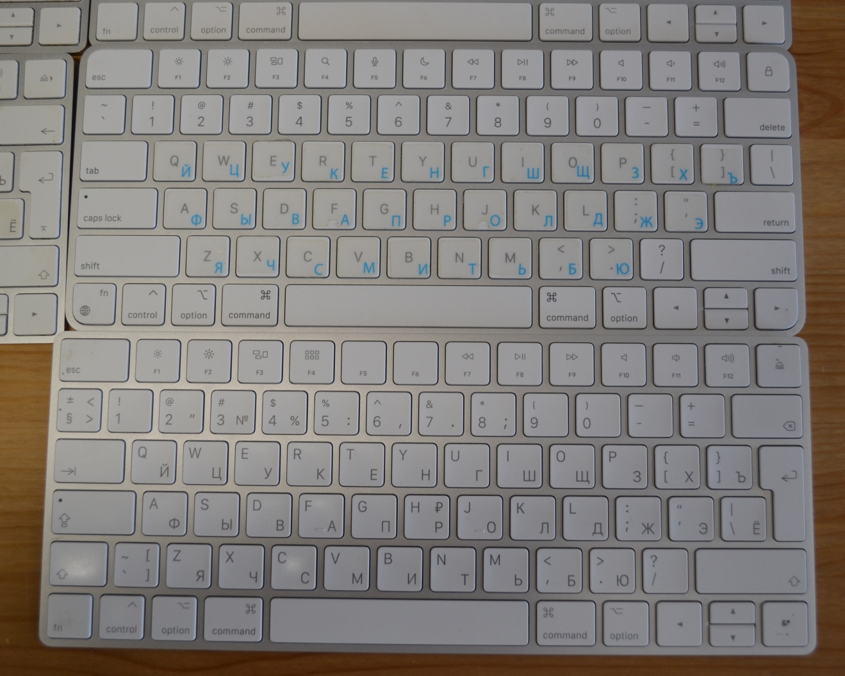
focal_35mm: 41
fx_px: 1025
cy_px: 335
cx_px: 450
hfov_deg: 44.8
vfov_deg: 36.5
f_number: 4.2
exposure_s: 1/80
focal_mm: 24
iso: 400
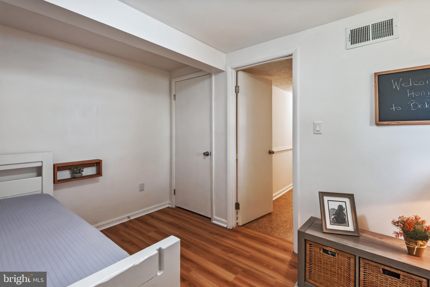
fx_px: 191
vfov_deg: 73.7
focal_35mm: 16
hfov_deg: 96.7
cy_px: 144
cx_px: 215
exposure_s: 1/6
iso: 400
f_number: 8
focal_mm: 16
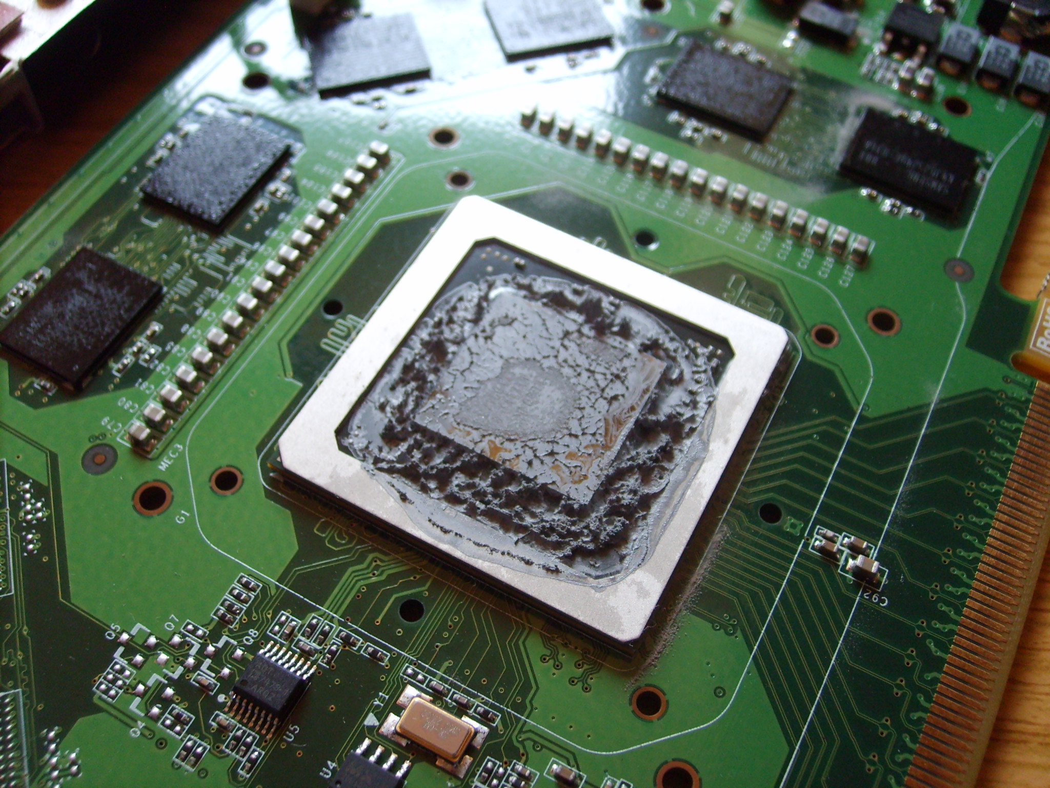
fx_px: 1062
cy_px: 394
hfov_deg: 52.6
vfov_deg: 40.7
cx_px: 525
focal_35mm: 35
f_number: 2.8
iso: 120
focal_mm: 5.8
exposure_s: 1/30
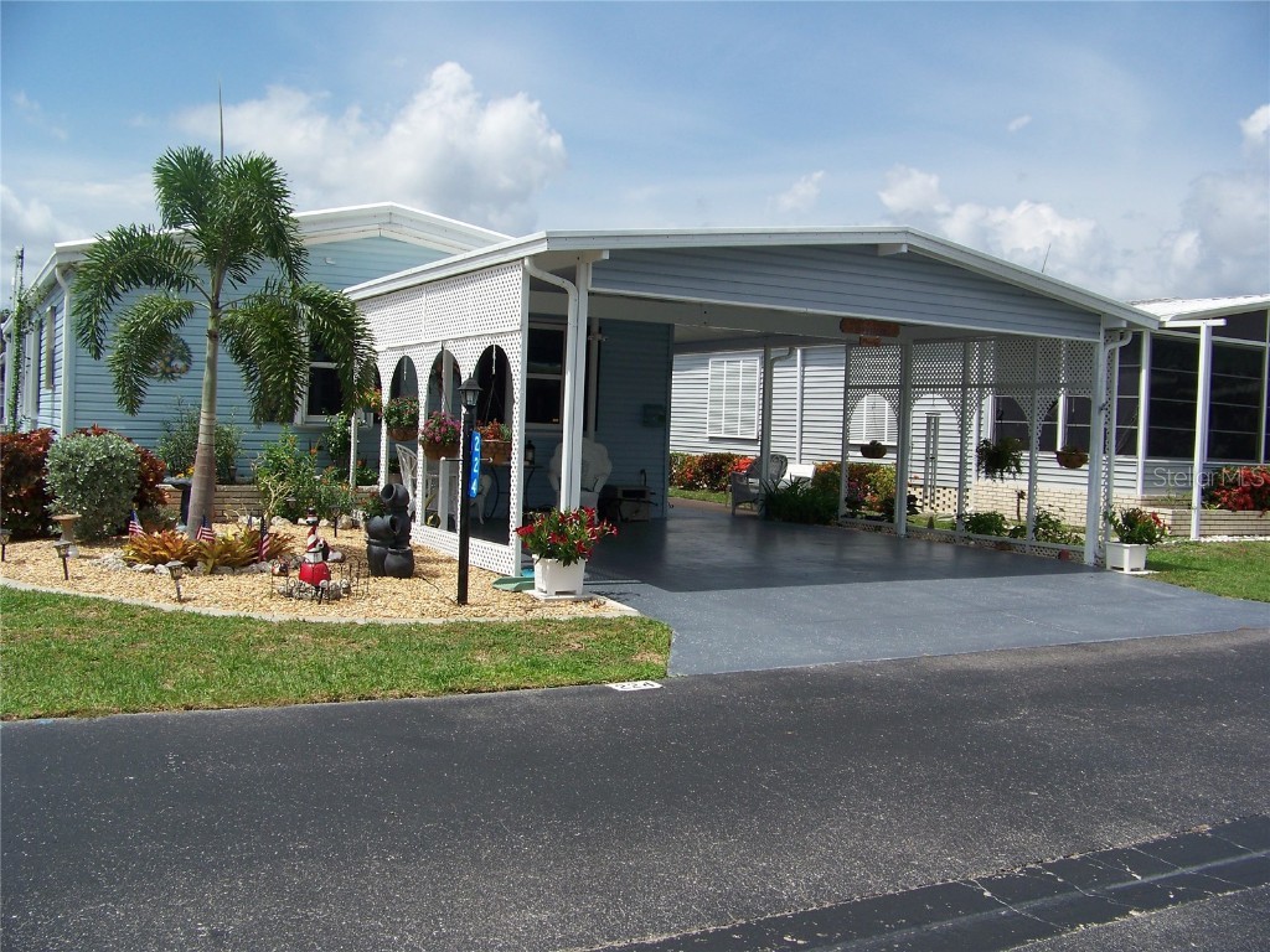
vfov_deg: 39.7
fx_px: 1321
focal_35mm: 36
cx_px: 635
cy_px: 476
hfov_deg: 51.4
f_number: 4
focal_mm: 5.85
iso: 64
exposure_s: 1/640
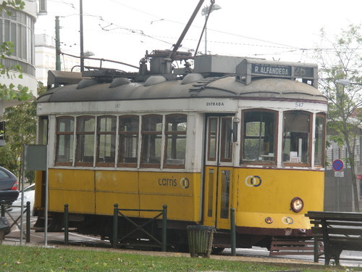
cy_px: 136
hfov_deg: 11.3
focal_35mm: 175
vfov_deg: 8.5
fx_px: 1830
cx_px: 181
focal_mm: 31.5
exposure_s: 1/90
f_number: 5.5
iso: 80
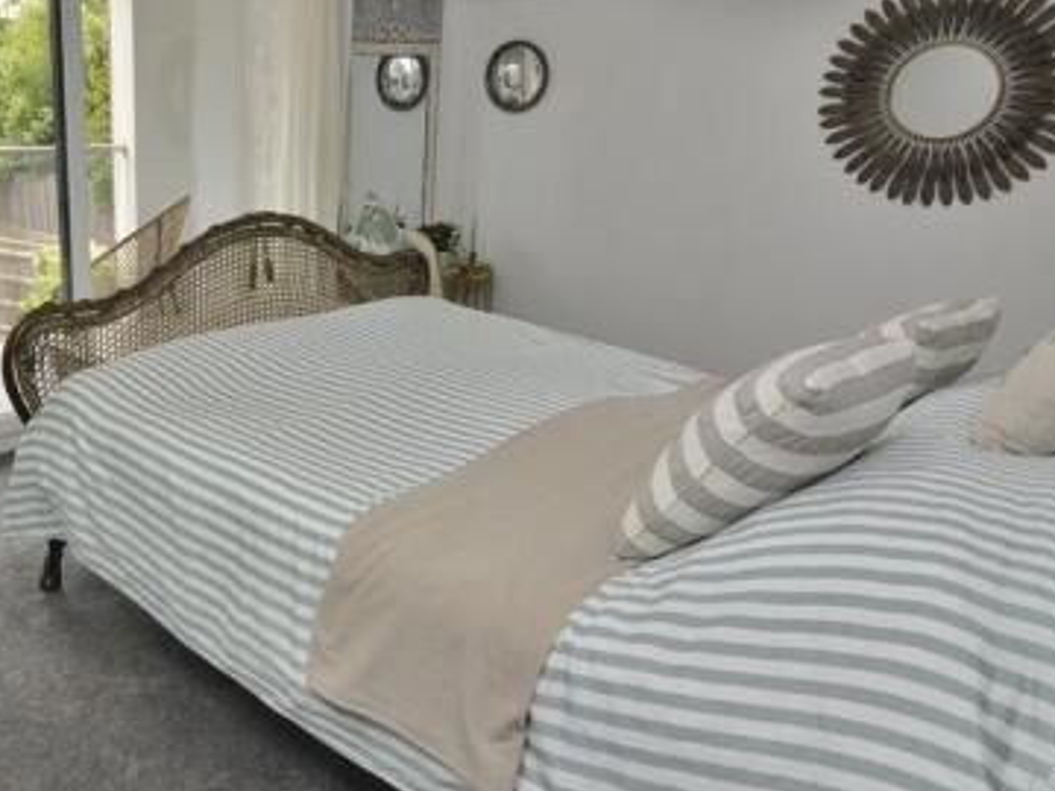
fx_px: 880
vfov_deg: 48.2
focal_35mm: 29
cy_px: 325
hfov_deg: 57.8
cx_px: 232
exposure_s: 1/125
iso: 200
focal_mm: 11
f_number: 5.6
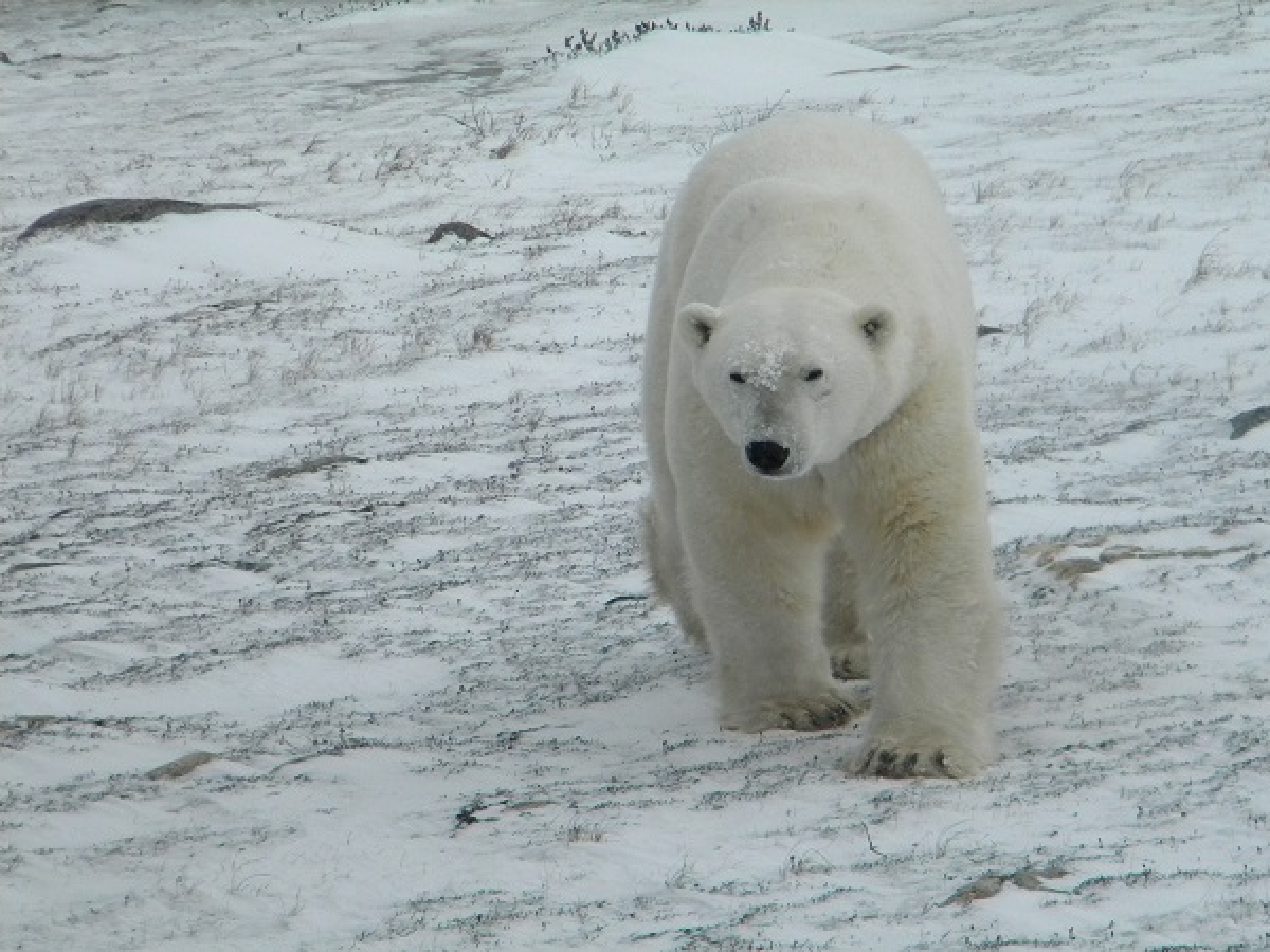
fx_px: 10199
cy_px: 476
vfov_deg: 5.3
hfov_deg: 7.1
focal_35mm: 278
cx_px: 635
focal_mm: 50.4
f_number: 5.4
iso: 400
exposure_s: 1/494
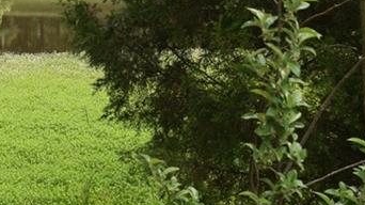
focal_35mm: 137
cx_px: -110
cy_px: -121
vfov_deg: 8.6
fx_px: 1321
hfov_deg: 15.0
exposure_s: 1/250
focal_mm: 29
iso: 250
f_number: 8
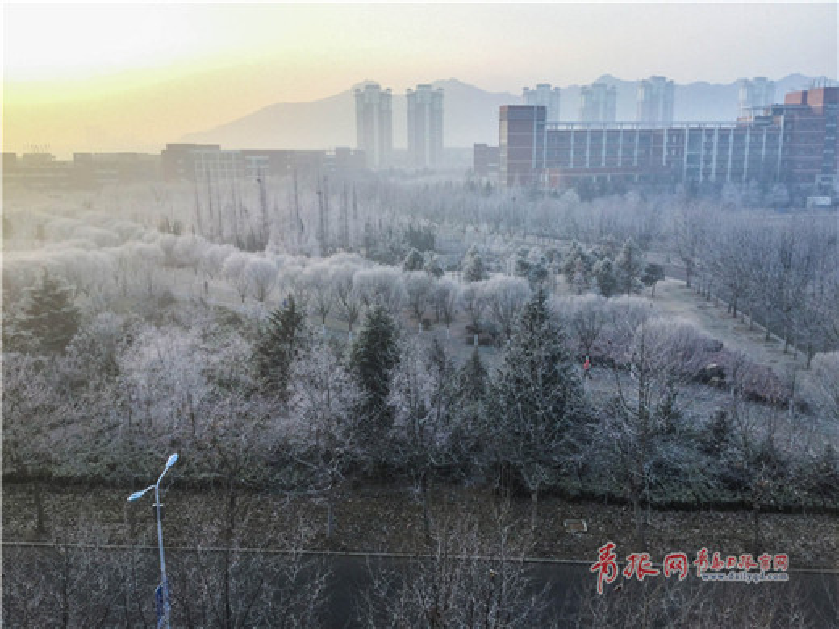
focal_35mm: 31
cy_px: 314
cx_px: 420
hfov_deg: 58.4
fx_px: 751
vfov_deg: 45.4
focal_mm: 3.3
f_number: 2.4
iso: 25
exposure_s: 1/240
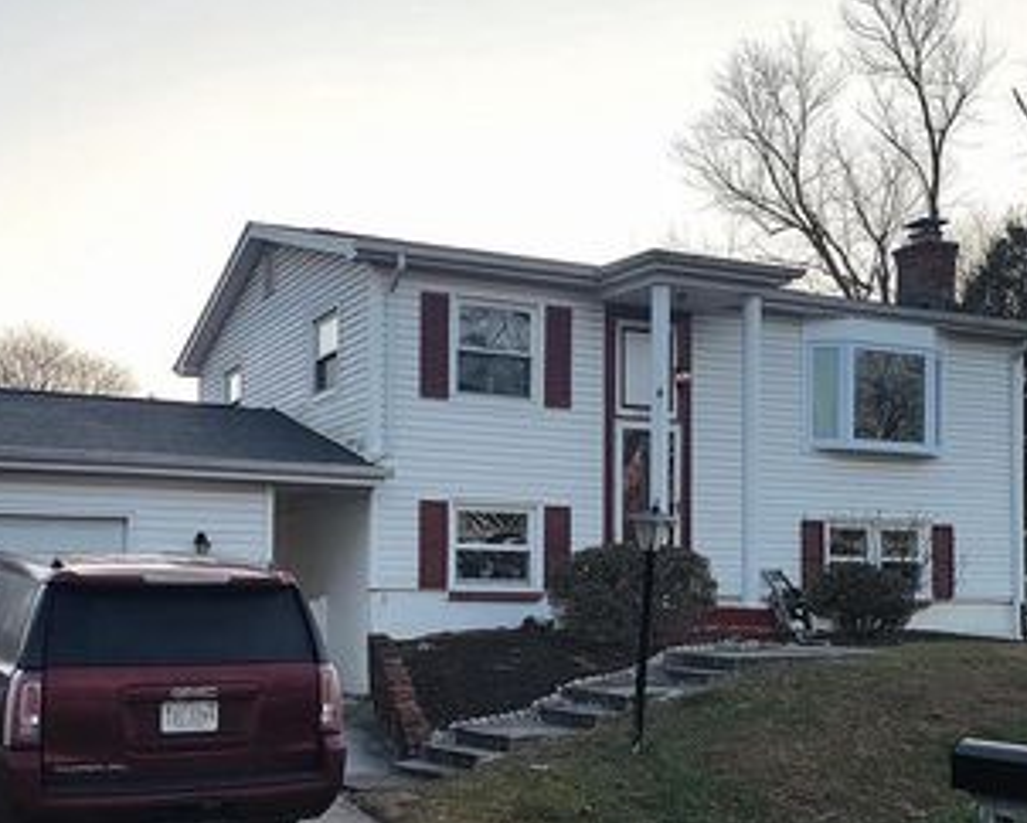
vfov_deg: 35.2
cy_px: 576
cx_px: 337
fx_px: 1277
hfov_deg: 43.2
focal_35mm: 42
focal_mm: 5.4
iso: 40
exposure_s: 1/373
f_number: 1.8
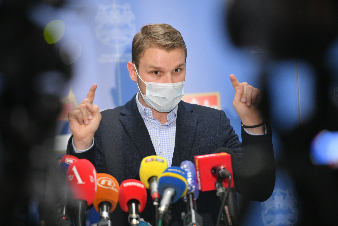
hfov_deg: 10.3
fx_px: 1878
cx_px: 169
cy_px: 113
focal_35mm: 200
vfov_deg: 6.9
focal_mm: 200
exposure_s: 1/200
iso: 2000
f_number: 2.8
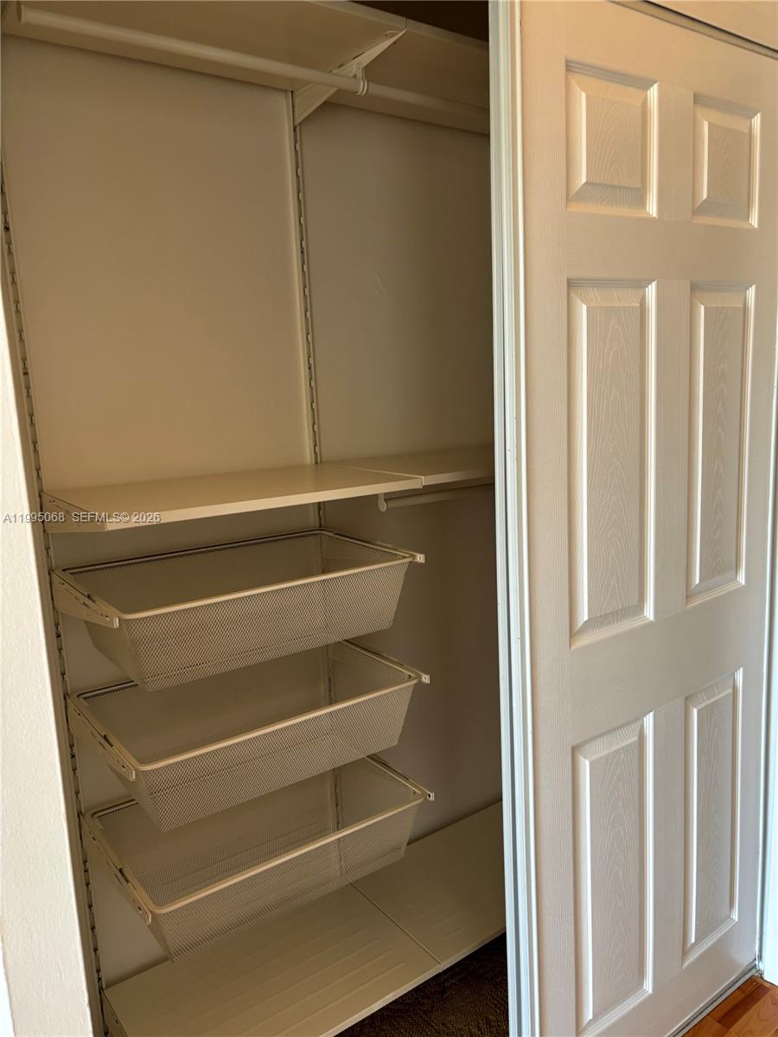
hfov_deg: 53.1
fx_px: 779
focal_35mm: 26
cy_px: 518
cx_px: 389
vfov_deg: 67.3
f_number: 1.6
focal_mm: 5.96
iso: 100
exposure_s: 1/60
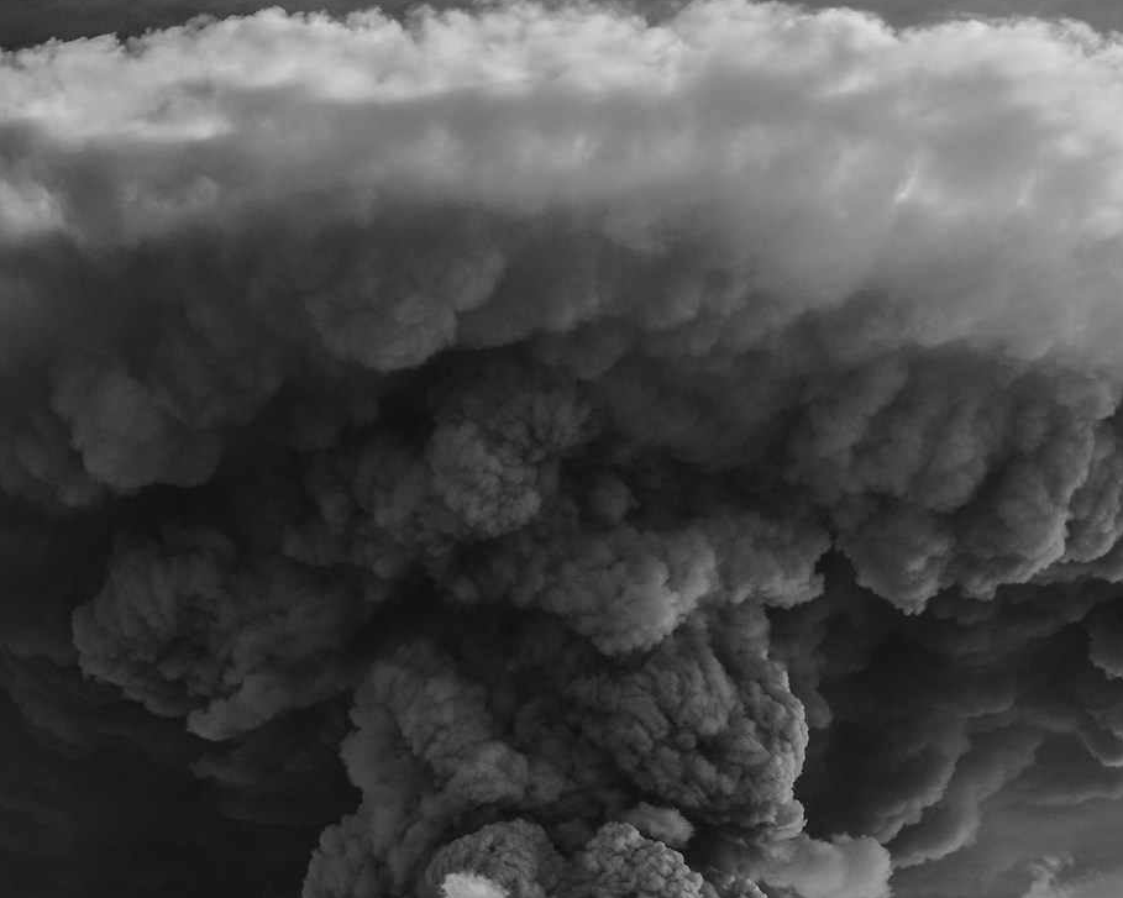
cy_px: 920
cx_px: 532
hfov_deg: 16.2
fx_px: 3955
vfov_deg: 12.8
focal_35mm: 119
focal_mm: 32
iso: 100
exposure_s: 1/800
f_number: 5
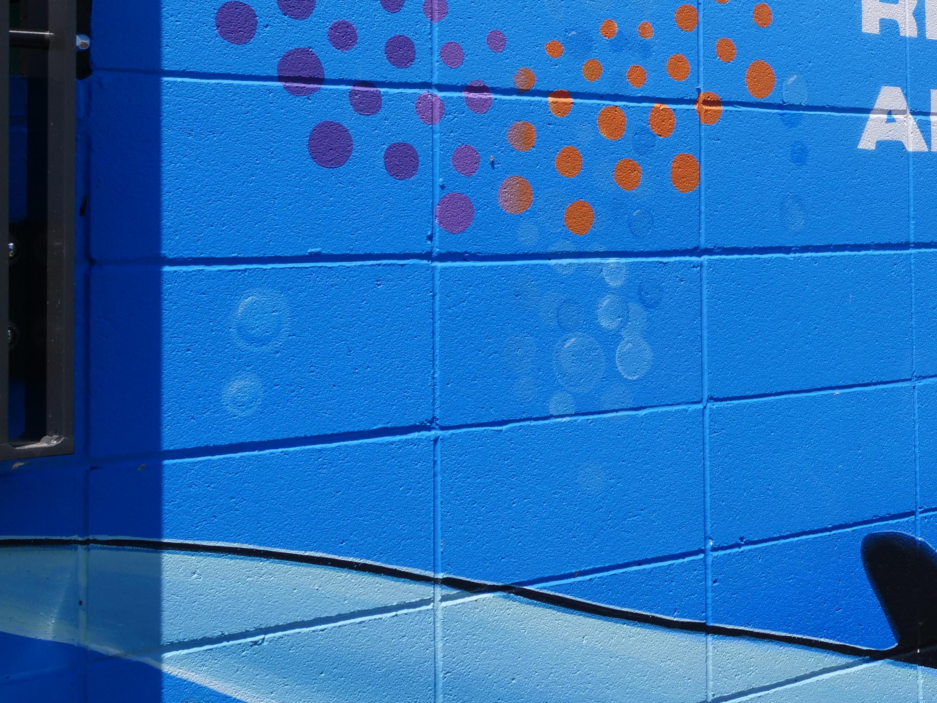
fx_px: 1813
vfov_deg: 21.6
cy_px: 136
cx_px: 1015
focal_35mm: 67
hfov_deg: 26.8
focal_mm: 15
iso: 200
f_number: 7.1
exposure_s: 1/800
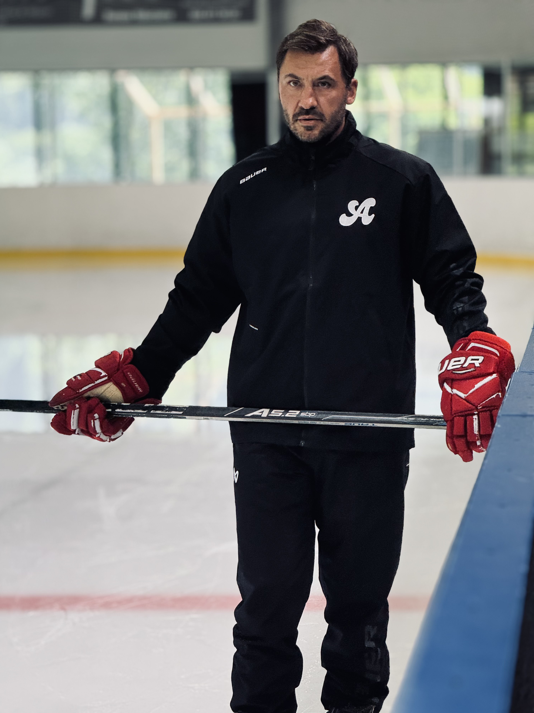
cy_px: 358
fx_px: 2489
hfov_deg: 12.2
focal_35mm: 121
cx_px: 265
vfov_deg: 16.3
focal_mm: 15.66
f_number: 2.8
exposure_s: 1/99
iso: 64
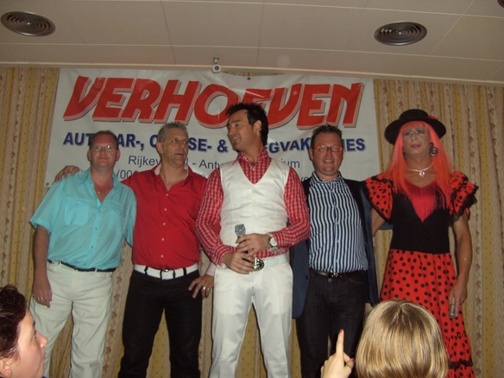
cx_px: 254
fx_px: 553
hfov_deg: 49.0
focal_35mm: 38
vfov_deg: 37.7
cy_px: 191
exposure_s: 1/50
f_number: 2.8
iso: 100
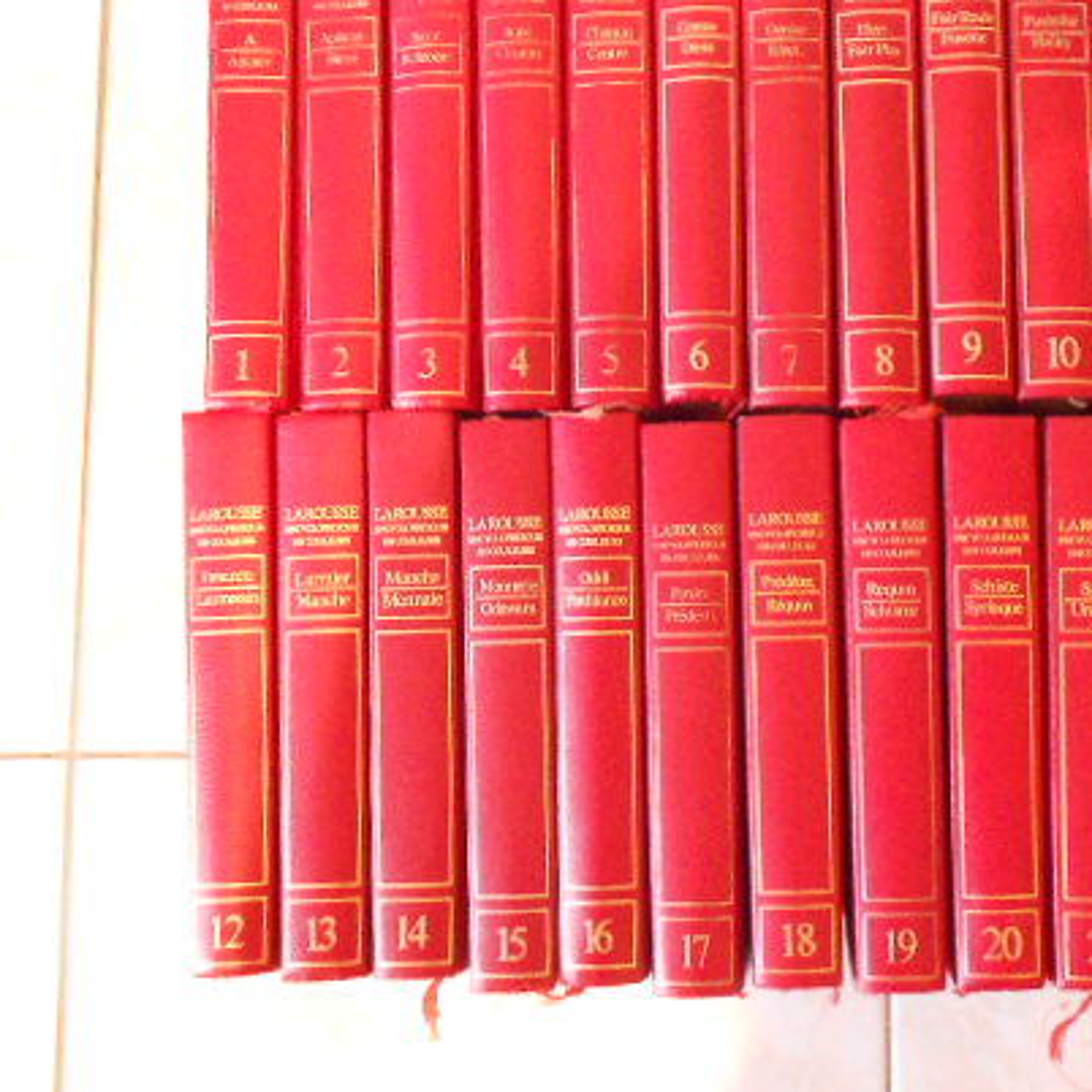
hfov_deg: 37.1
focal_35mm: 45
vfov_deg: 37.5
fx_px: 1606
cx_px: 747
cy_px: 500
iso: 800
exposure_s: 1/13
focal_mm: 6
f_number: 3.6
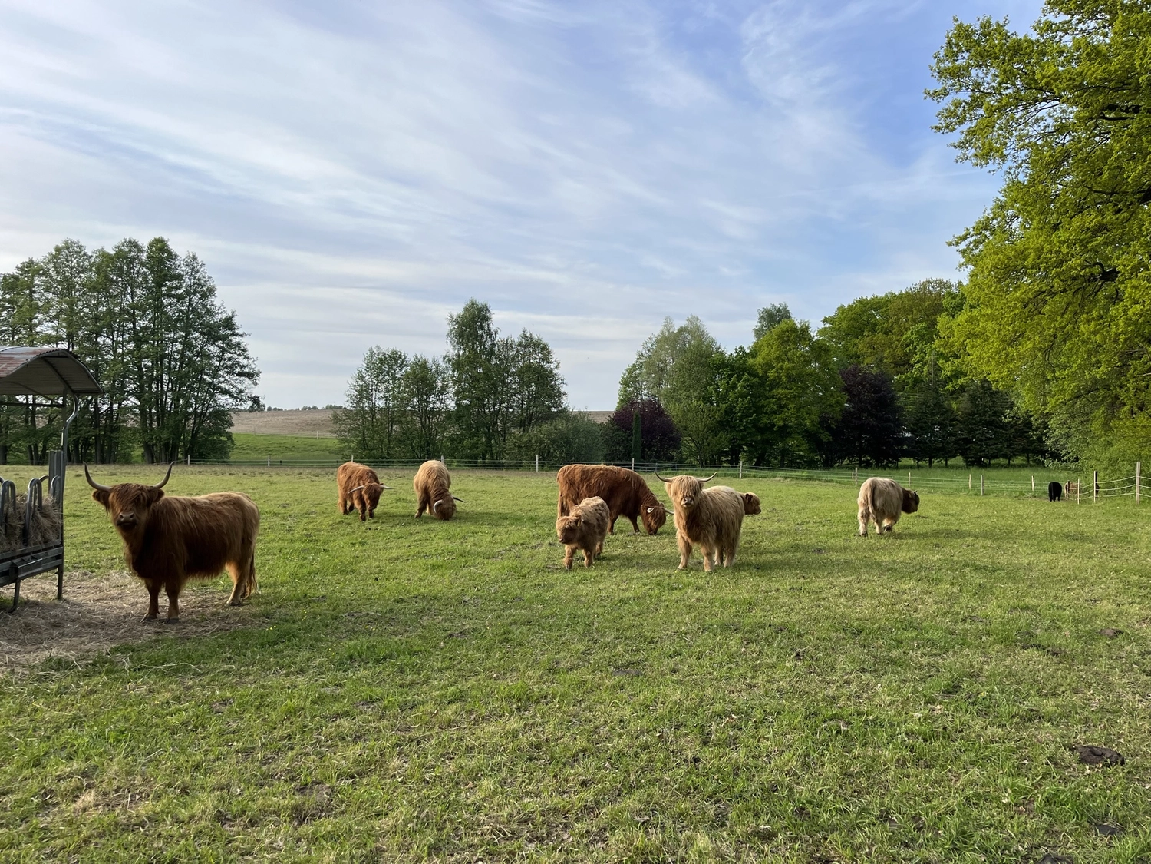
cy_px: 432
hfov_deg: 67.3
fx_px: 865
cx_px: 576
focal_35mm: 26
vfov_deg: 53.1
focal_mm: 5.1
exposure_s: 1/1404
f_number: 1.6
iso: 50
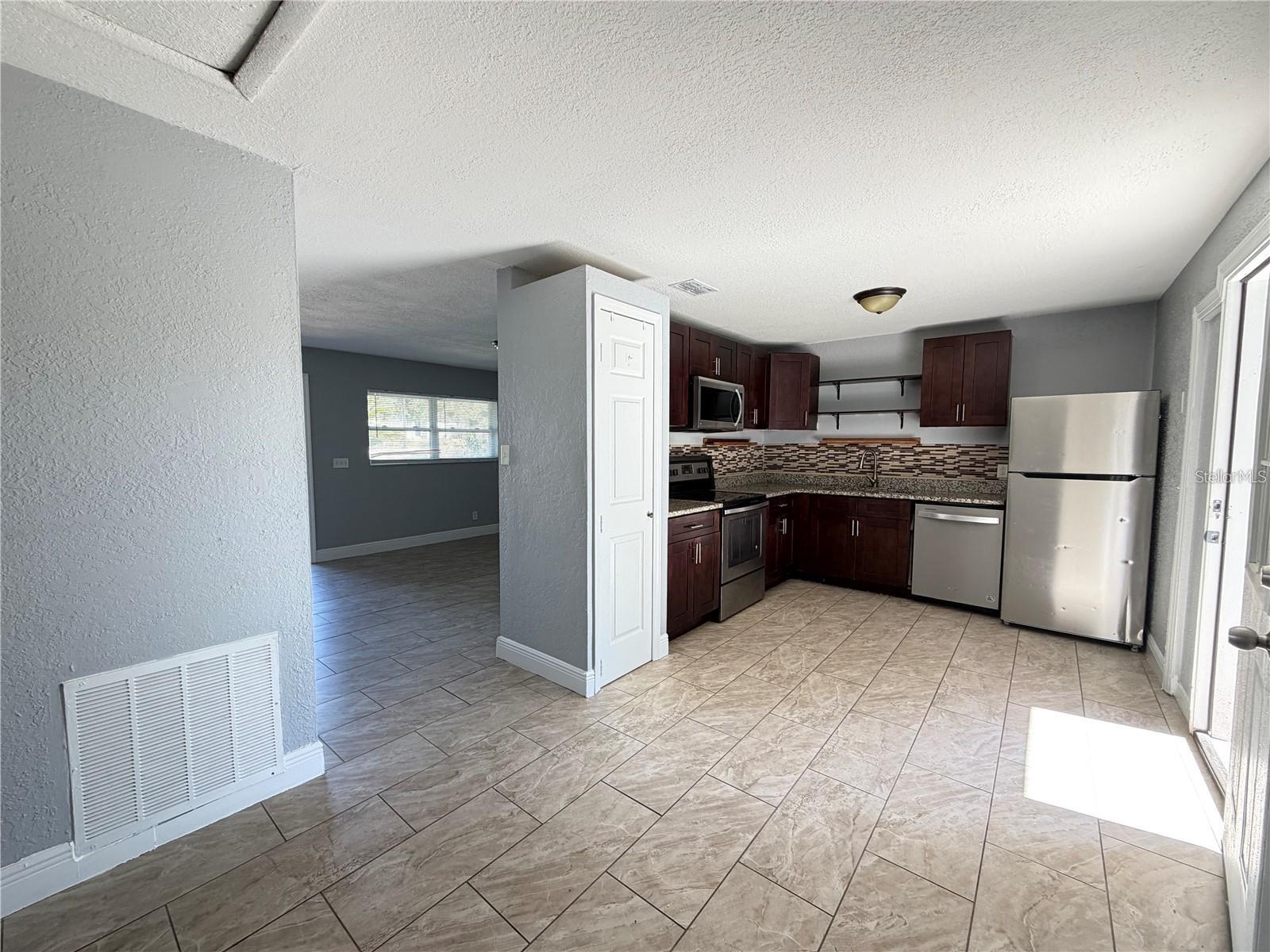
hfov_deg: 102.1
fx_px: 514
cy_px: 476
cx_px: 635
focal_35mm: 14
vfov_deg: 85.7
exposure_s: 1/121
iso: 160
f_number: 2.2
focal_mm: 2.22
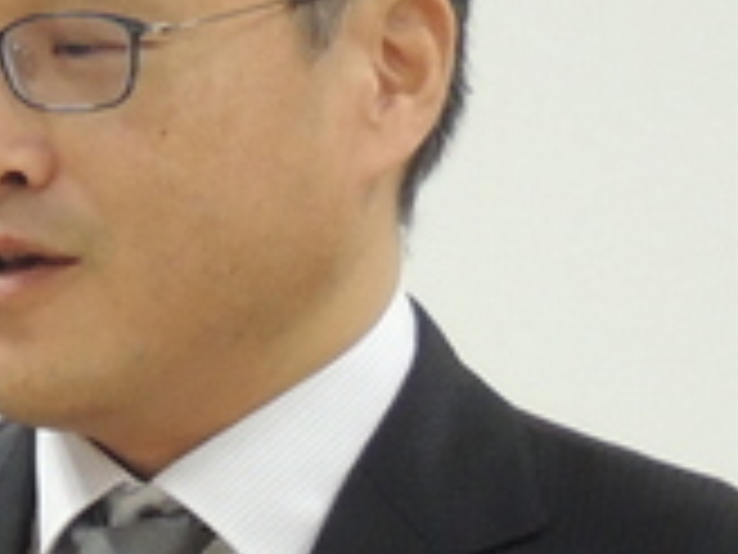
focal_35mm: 494
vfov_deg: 3.0
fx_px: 10532
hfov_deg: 3.9
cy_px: 649
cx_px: -1413
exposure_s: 1/50
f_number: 3.9
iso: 400
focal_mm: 13.3
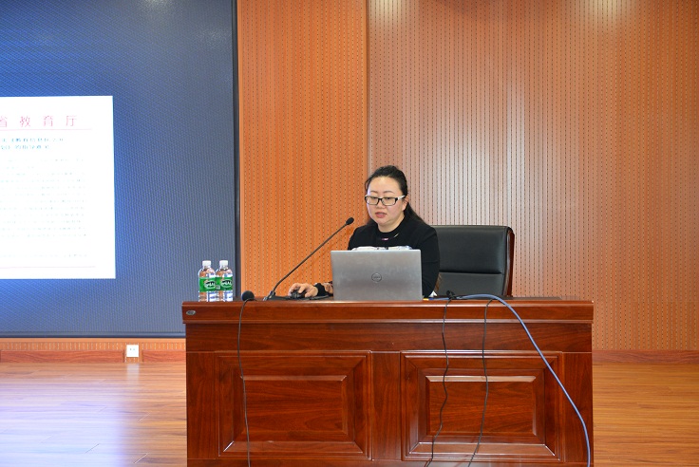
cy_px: 234
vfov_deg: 23.4
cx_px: 350
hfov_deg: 34.5
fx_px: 1127
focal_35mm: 58
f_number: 4.5
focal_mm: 58
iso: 1400
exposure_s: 1/60
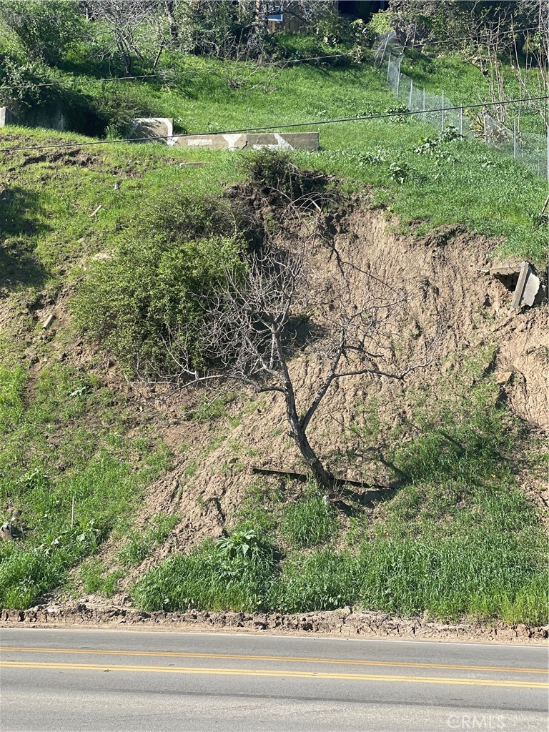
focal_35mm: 52
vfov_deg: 36.8
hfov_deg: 28.0
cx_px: 274
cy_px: 366
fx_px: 1100
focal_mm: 6
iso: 32
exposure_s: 1/1089
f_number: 2
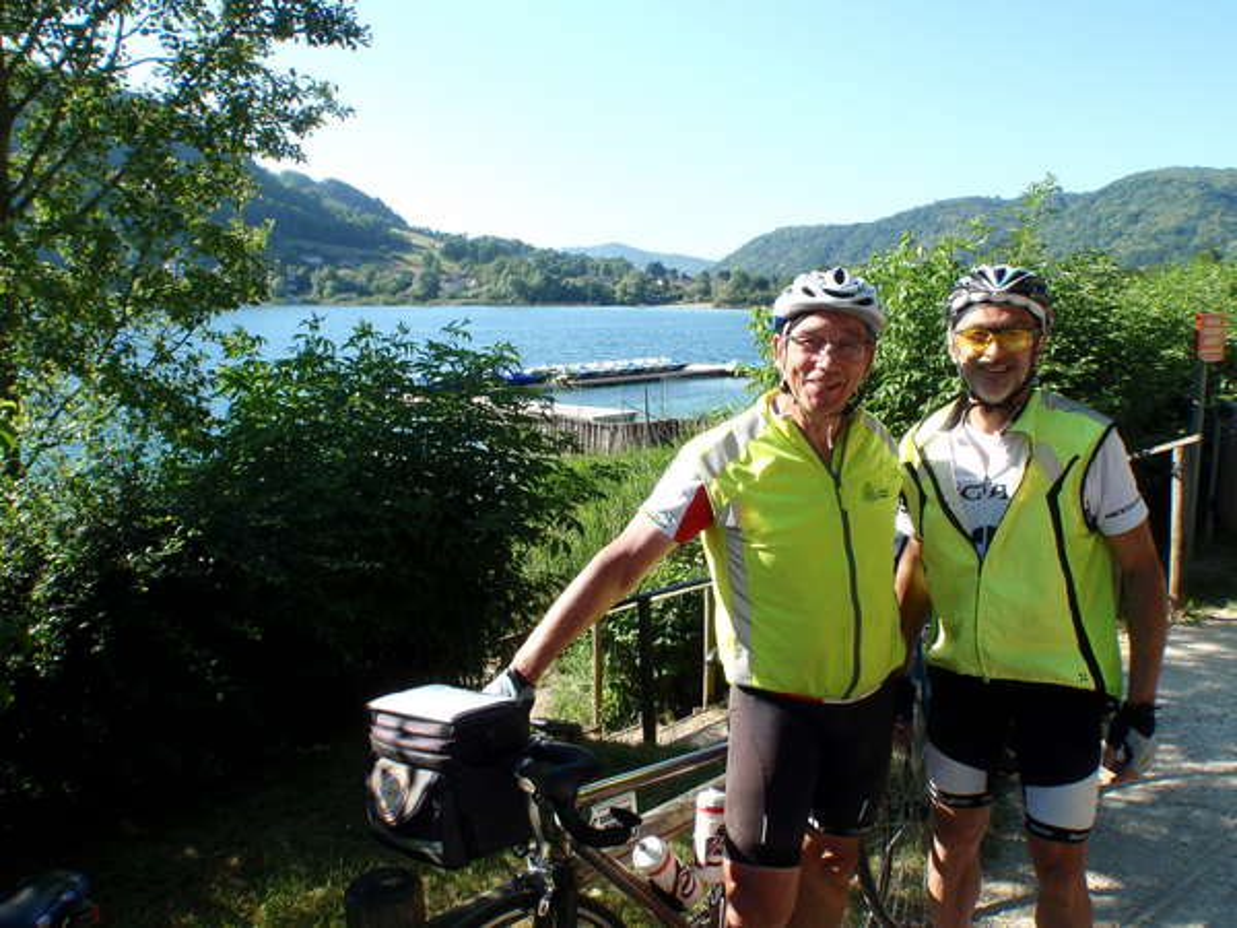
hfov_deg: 63.4
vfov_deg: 49.7
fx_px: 1001
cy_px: 464
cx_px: 618
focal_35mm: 28
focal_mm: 5
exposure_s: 1/200
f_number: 4
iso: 64
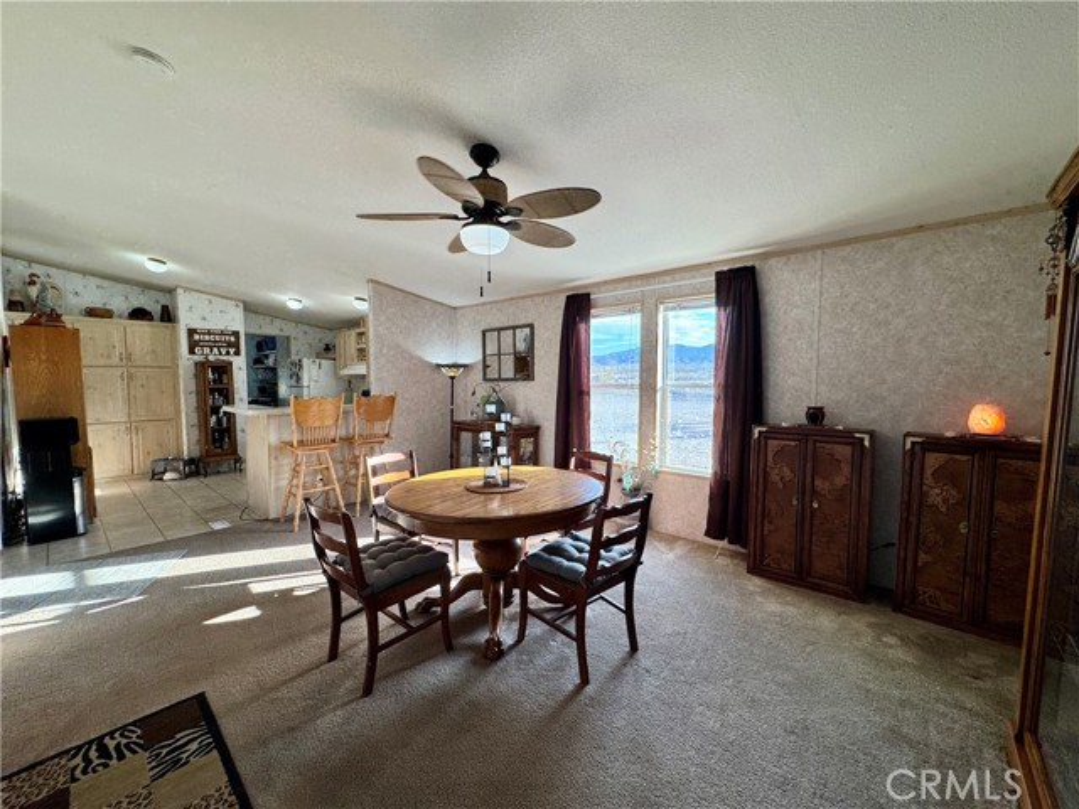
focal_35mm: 14
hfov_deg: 102.1
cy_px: 404
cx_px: 540
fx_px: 436
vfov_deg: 85.7
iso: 50
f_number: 2.2
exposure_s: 1/120
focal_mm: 2.22
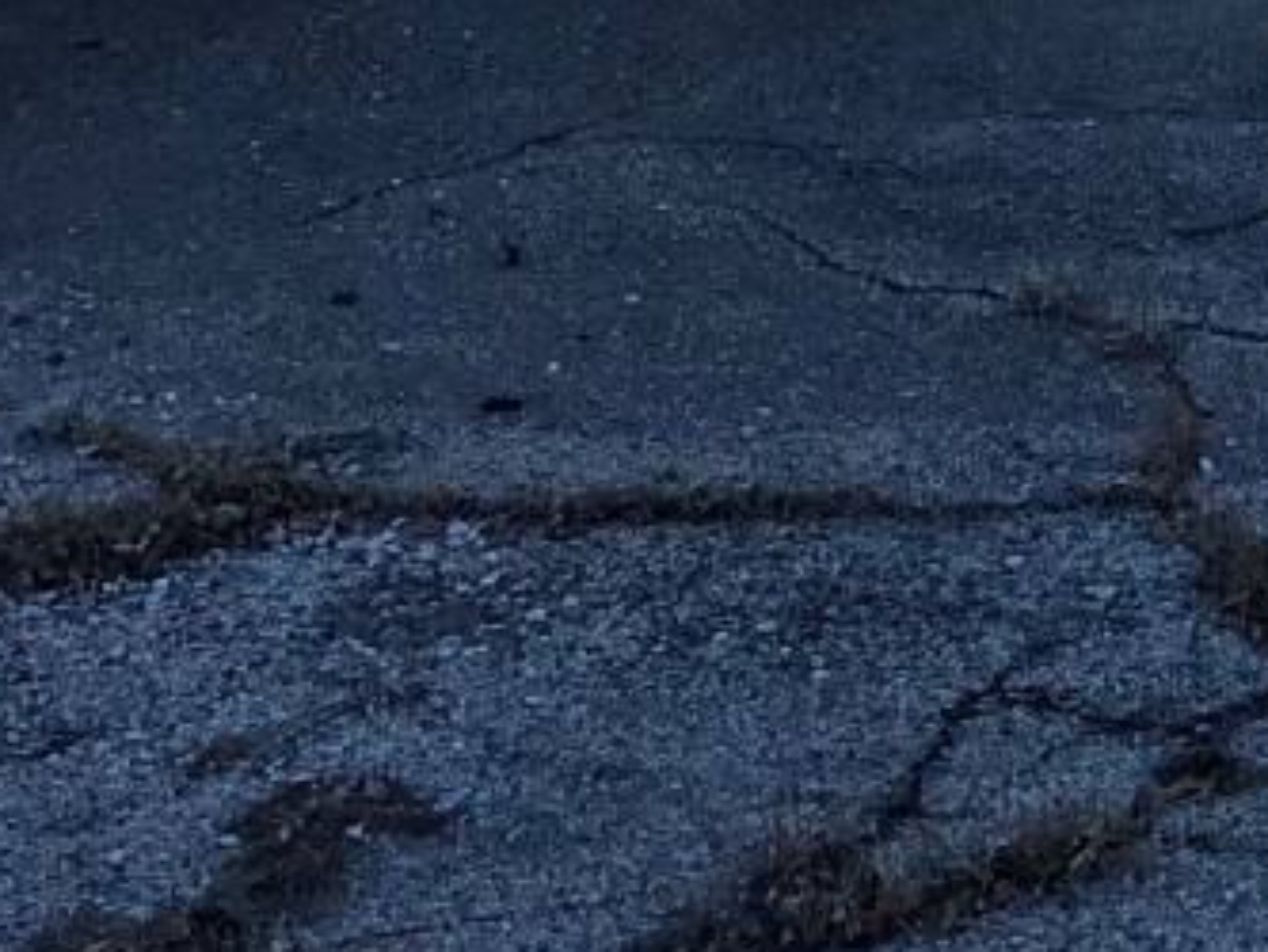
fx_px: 4434
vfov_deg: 11.1
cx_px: 1927
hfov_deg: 15.0
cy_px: -994
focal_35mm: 121
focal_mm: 4
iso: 20
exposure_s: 1/1230
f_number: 1.8
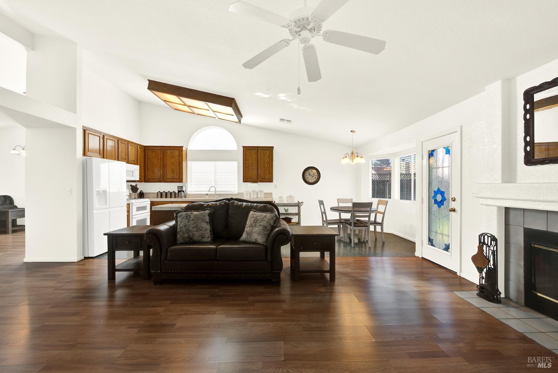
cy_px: 186
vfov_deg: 81.3
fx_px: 217
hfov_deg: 104.2
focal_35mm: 14
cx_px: 279
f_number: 14
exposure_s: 1/15
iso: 100
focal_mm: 14
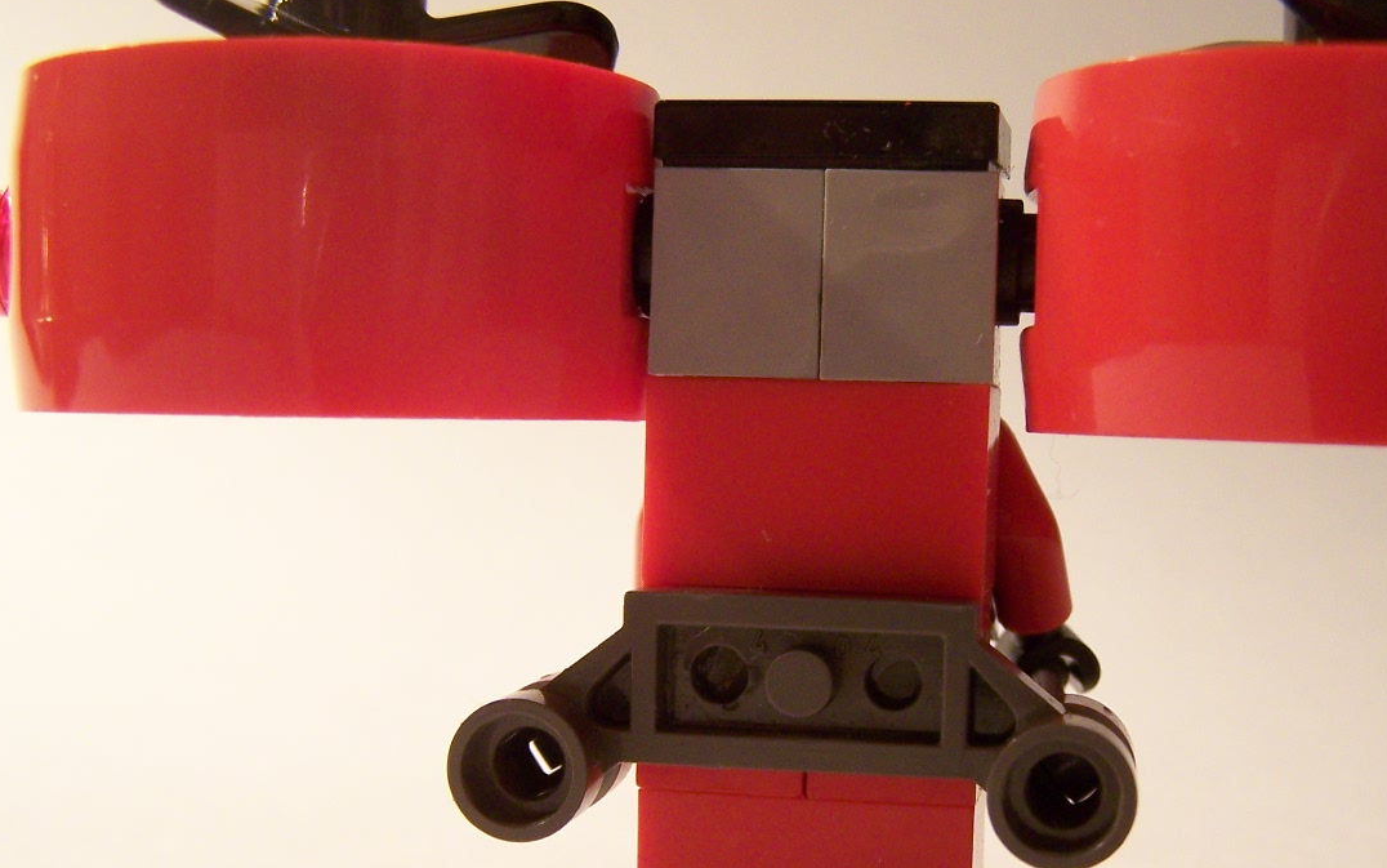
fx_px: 2117
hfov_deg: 36.1
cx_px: 870
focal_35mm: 56
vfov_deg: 23.0
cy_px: 602
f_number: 2.8
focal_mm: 6.3
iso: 160
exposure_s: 1/30
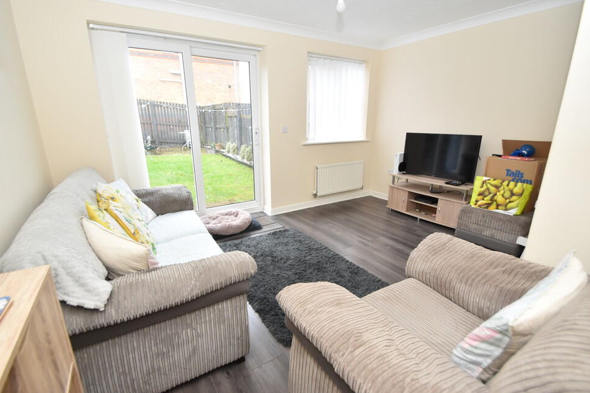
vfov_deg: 73.7
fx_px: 262
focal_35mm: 16
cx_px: 288
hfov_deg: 96.7
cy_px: 194
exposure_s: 1/100
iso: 800
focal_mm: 10
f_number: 4.5
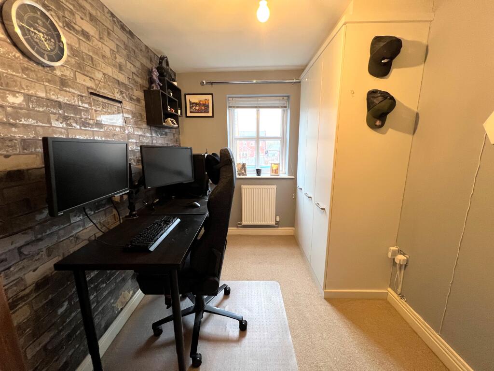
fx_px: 186
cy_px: 186
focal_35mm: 13
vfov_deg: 89.9
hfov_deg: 106.2
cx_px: 247
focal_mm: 1.57
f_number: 1.8
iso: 250
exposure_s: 1/50
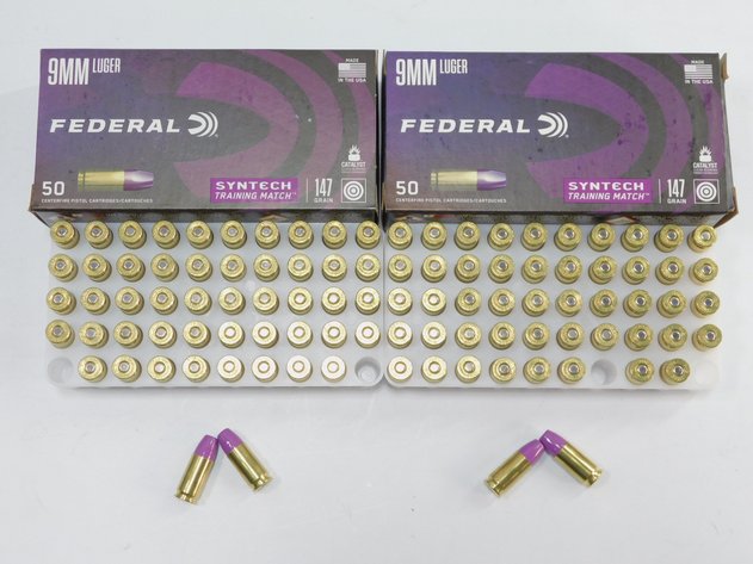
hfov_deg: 37.5
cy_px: 282
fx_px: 1109
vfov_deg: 28.6
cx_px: 376
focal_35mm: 51
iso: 125
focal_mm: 9
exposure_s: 1/125
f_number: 3.8
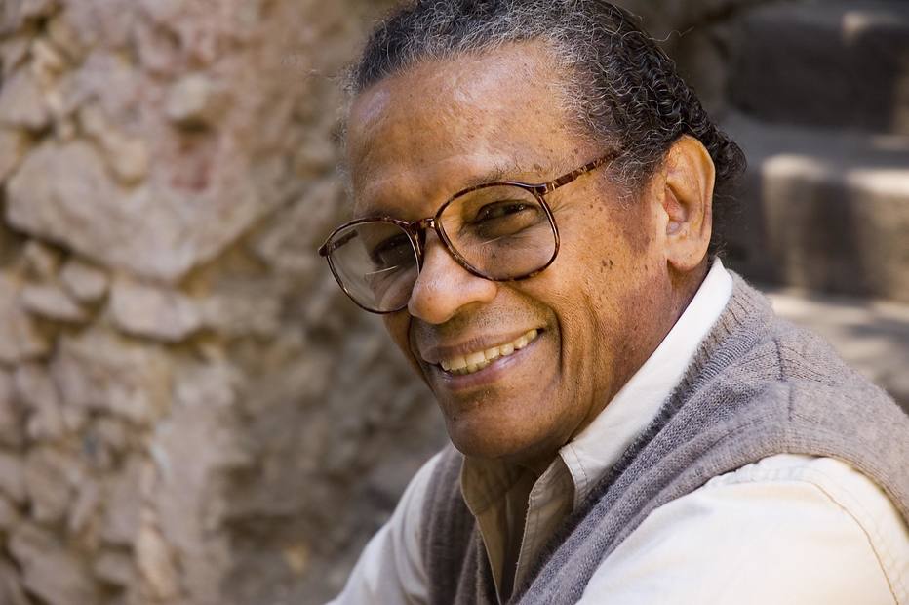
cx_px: 454
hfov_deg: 19.5
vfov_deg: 13.0
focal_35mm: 105
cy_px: 302
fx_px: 2649
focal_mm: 70
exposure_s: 1/60
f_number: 4.5
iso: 200
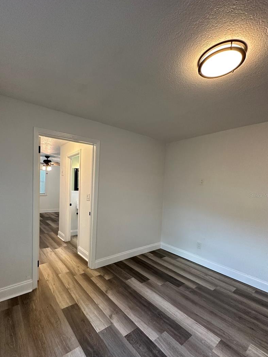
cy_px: 195
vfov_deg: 94.2
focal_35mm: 16
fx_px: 165
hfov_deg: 77.9
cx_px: 120
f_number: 2.2
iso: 250
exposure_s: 1/120
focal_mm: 2.22
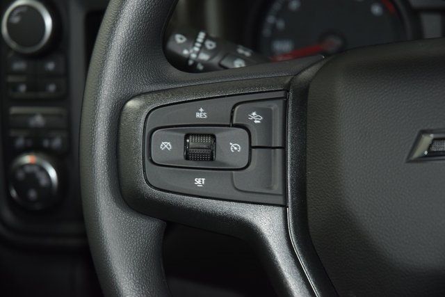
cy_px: 148
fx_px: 1298
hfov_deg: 19.5
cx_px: 222
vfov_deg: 13.0
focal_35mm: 105
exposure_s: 1/25
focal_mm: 70
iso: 1100
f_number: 4.5
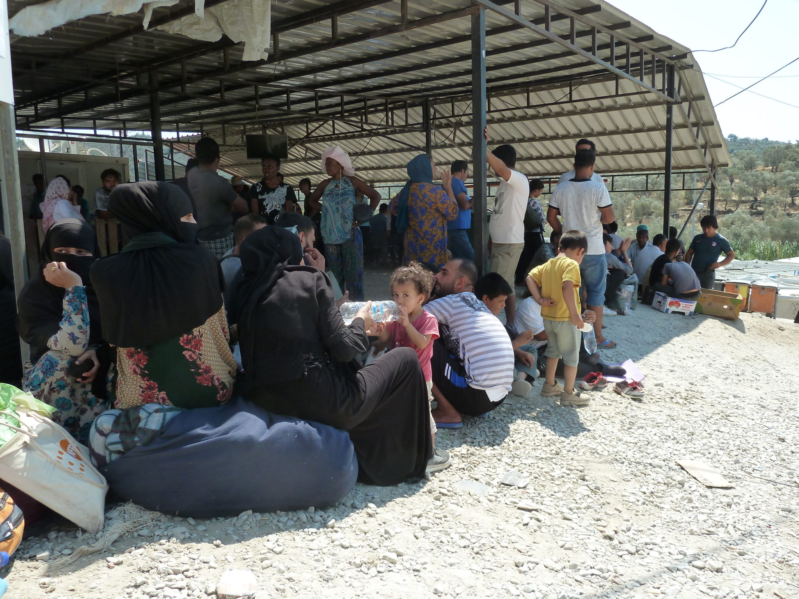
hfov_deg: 69.4
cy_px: 300
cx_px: 400
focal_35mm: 25
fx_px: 577
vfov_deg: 54.9
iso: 125
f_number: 4
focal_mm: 4.1
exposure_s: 1/400
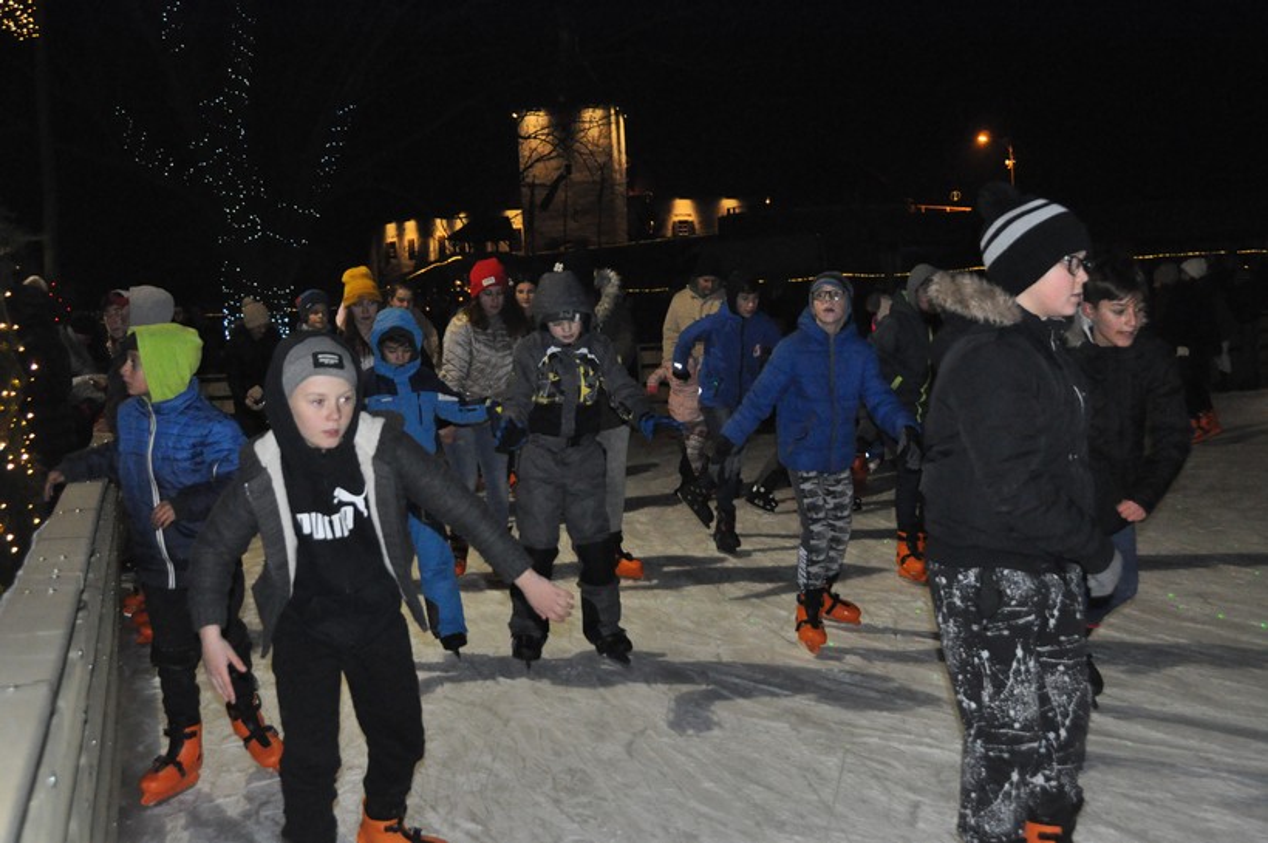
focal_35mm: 42
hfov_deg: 46.4
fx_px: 1478
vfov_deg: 31.8
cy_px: 422
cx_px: 634
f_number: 5
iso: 3200
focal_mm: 28
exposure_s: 1/200
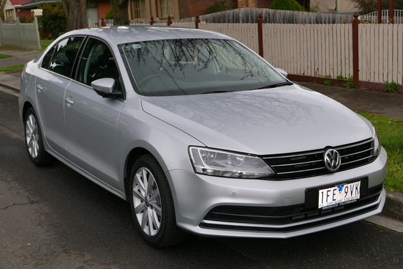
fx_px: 594
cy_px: 136
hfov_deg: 37.5
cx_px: 201
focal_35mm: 53
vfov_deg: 25.6
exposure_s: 1/200
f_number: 5.6
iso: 200
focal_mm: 23.6
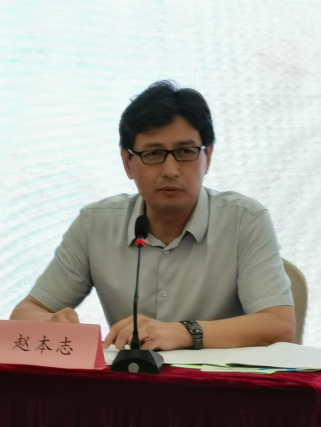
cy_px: 214
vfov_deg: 14.3
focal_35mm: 138
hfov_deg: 10.7
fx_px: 1706
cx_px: 160
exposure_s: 1/50
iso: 250
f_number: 1.8
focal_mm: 5.58
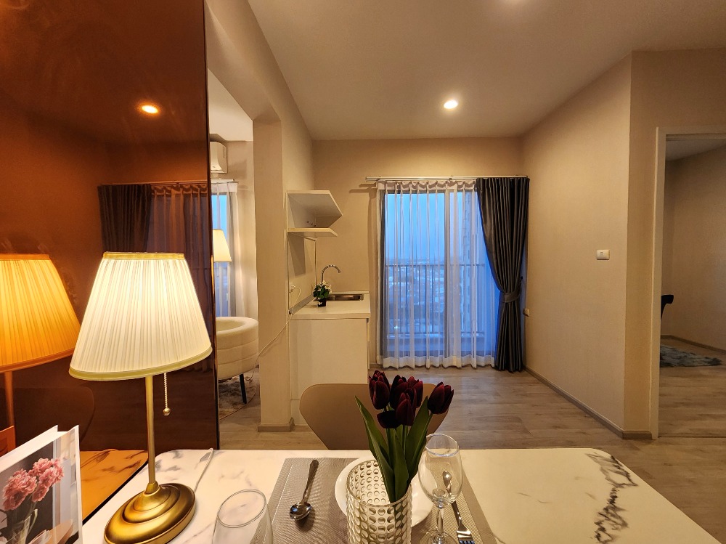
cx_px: 363
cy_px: 272
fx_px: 273
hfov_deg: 106.2
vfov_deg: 89.9
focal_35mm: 13
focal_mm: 2.2
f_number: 2.2
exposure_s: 1/50
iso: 320
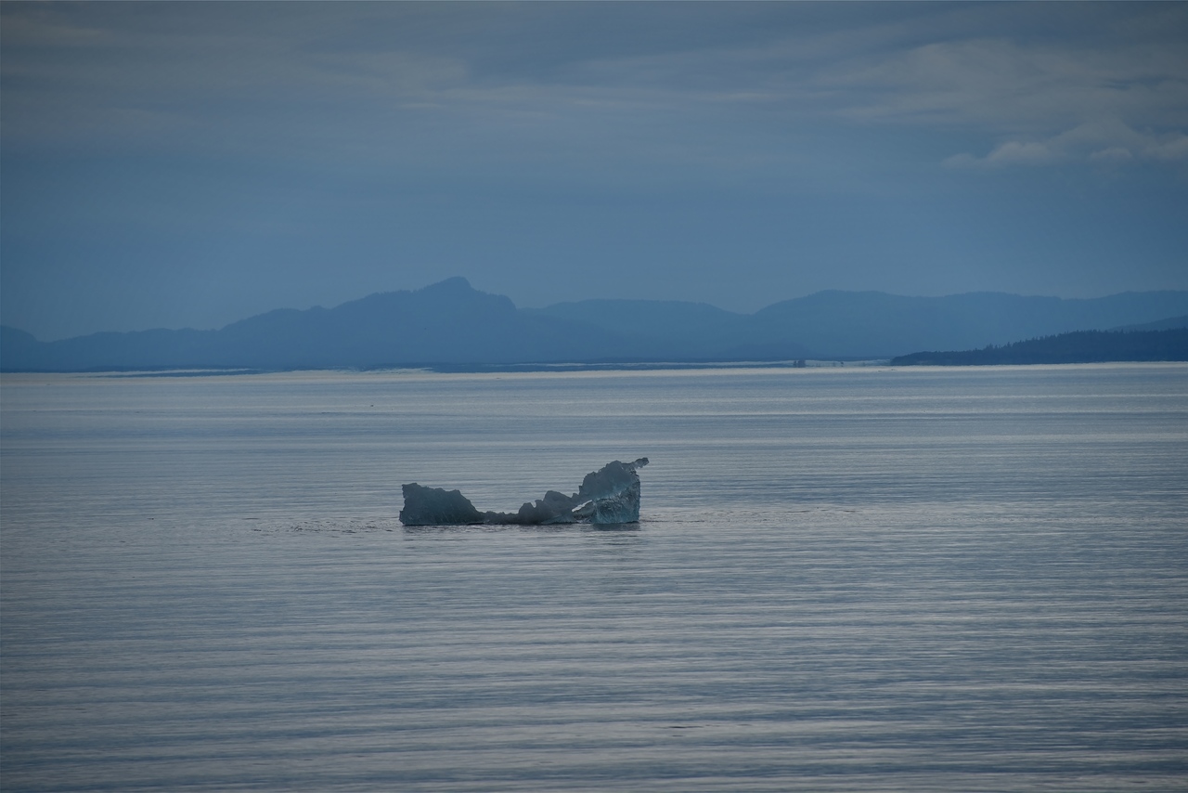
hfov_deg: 6.9
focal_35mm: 300
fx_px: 9902
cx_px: 594
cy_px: 396
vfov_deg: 4.6
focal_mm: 300
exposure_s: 1/640
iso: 100
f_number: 9
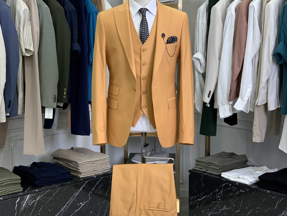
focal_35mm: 70
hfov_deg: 27.8
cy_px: 140
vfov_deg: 20.9
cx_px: 143
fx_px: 580
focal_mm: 6
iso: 100
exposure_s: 1/122
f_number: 2.4
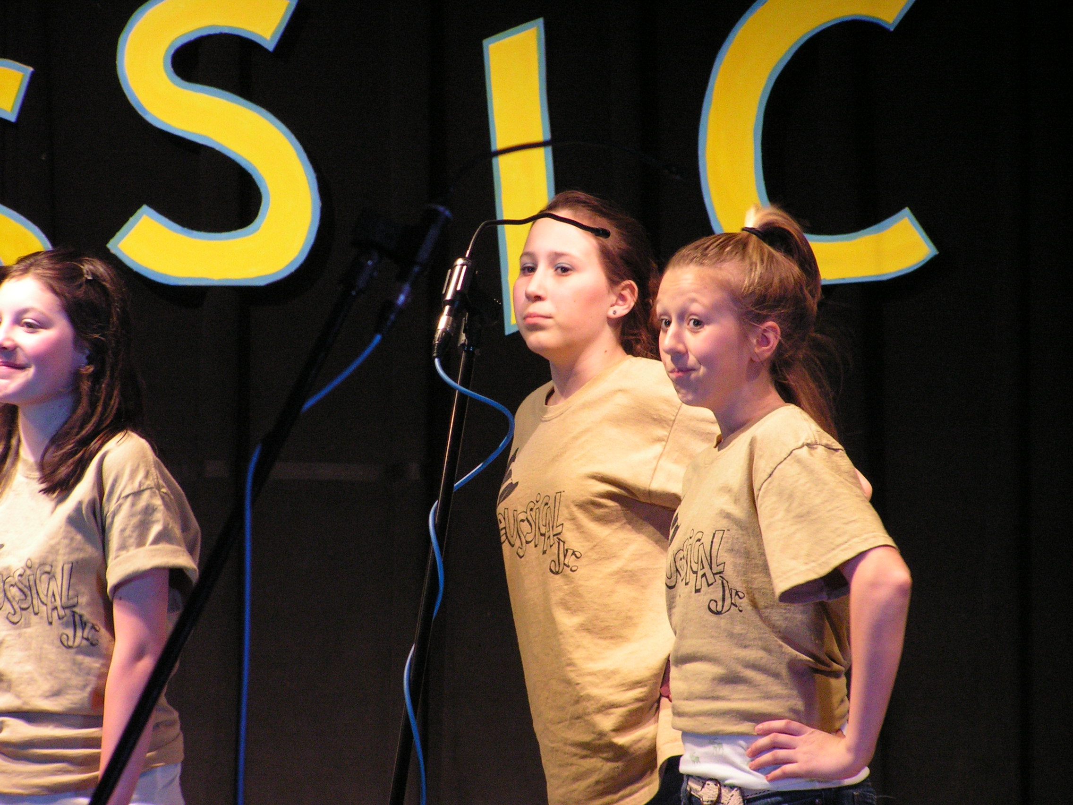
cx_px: 536
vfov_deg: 5.3
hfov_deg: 7.1
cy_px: 402
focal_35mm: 279
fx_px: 8648
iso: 200
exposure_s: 1/25
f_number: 3.2
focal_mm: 46.3
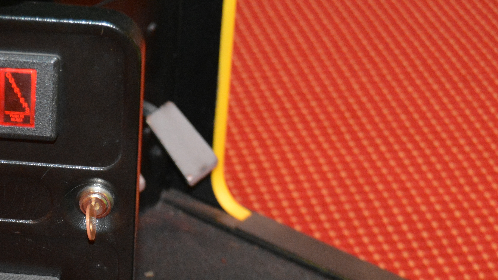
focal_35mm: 114
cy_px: 207
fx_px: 1505
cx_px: 94
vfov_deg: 10.6
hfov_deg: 18.6
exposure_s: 1/60
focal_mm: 40
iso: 3200
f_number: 5
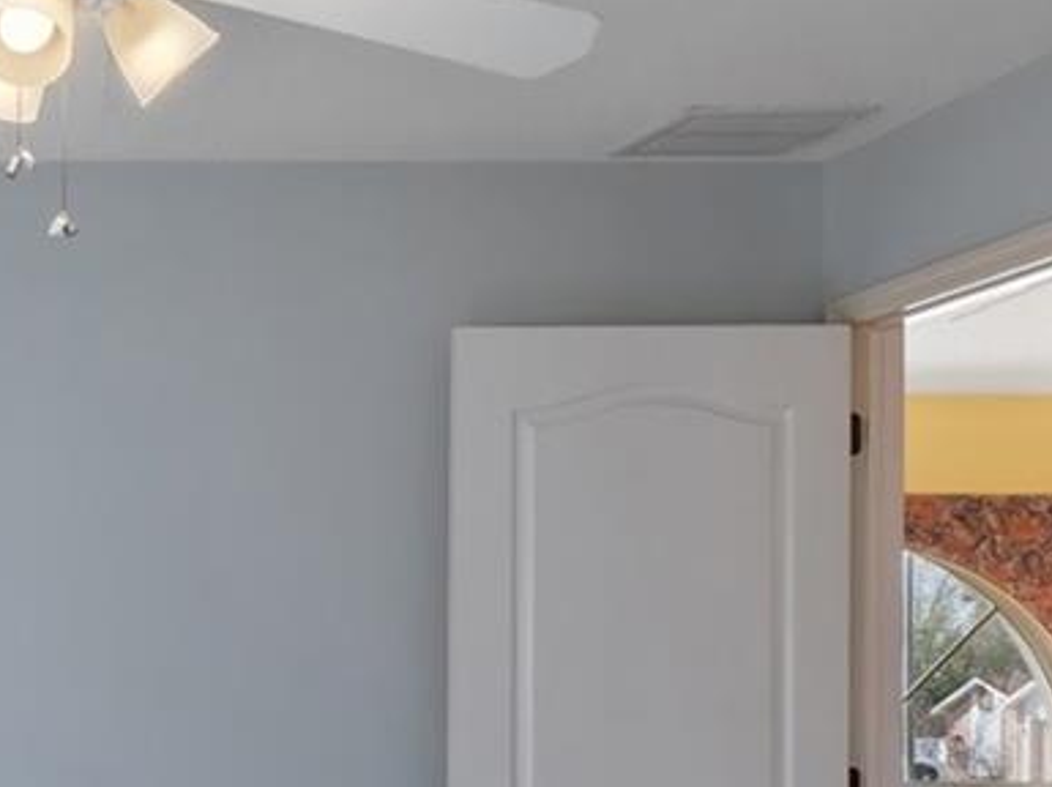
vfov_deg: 20.0
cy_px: 724
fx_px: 2186
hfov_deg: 24.0
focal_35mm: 72
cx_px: -292
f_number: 8
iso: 1000
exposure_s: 1/20
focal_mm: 12
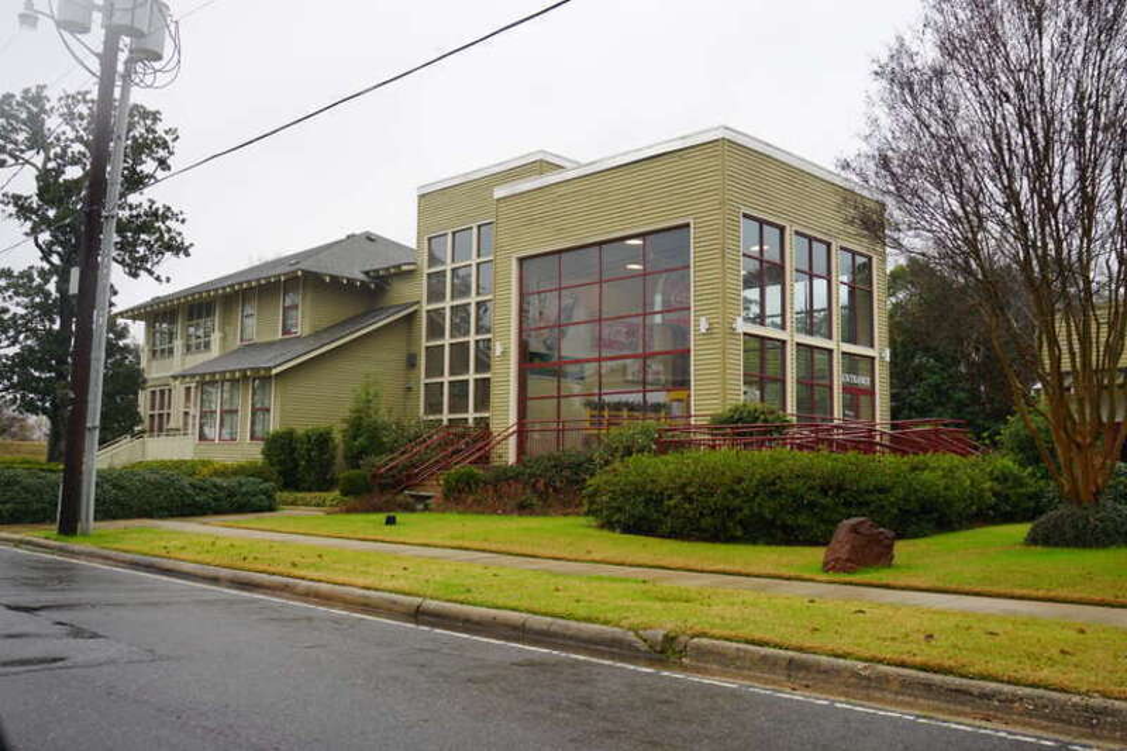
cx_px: 564
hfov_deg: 57.2
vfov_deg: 40.0
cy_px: 376
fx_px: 1033
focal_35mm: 33
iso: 100
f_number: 6.3
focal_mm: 22
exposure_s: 1/80
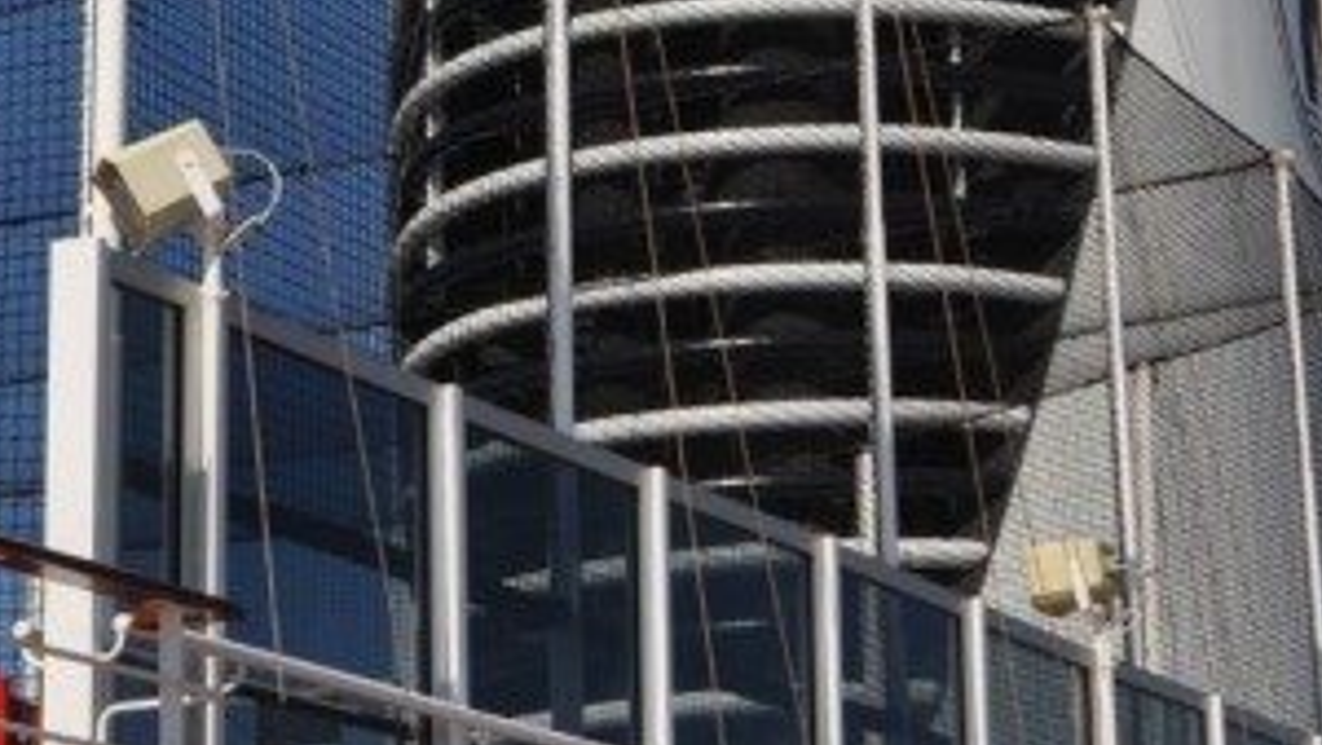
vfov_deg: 9.0
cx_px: 1311
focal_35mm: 134
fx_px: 4699
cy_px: -44
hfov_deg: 15.7
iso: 200
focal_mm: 34
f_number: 11
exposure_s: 1/500
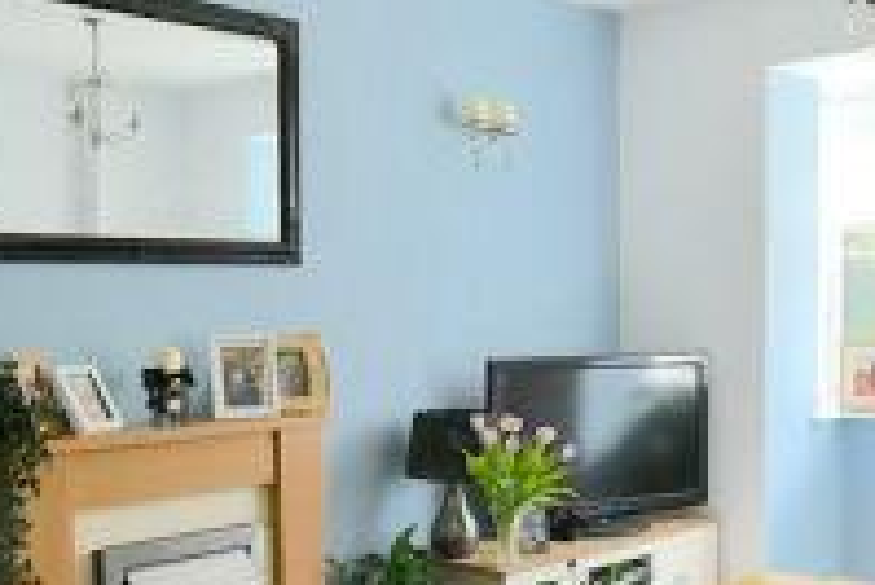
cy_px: 394
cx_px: 424
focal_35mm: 46
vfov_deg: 29.1
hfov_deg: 42.7
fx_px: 1119
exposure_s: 1/200
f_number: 7.1
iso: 160
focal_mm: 14
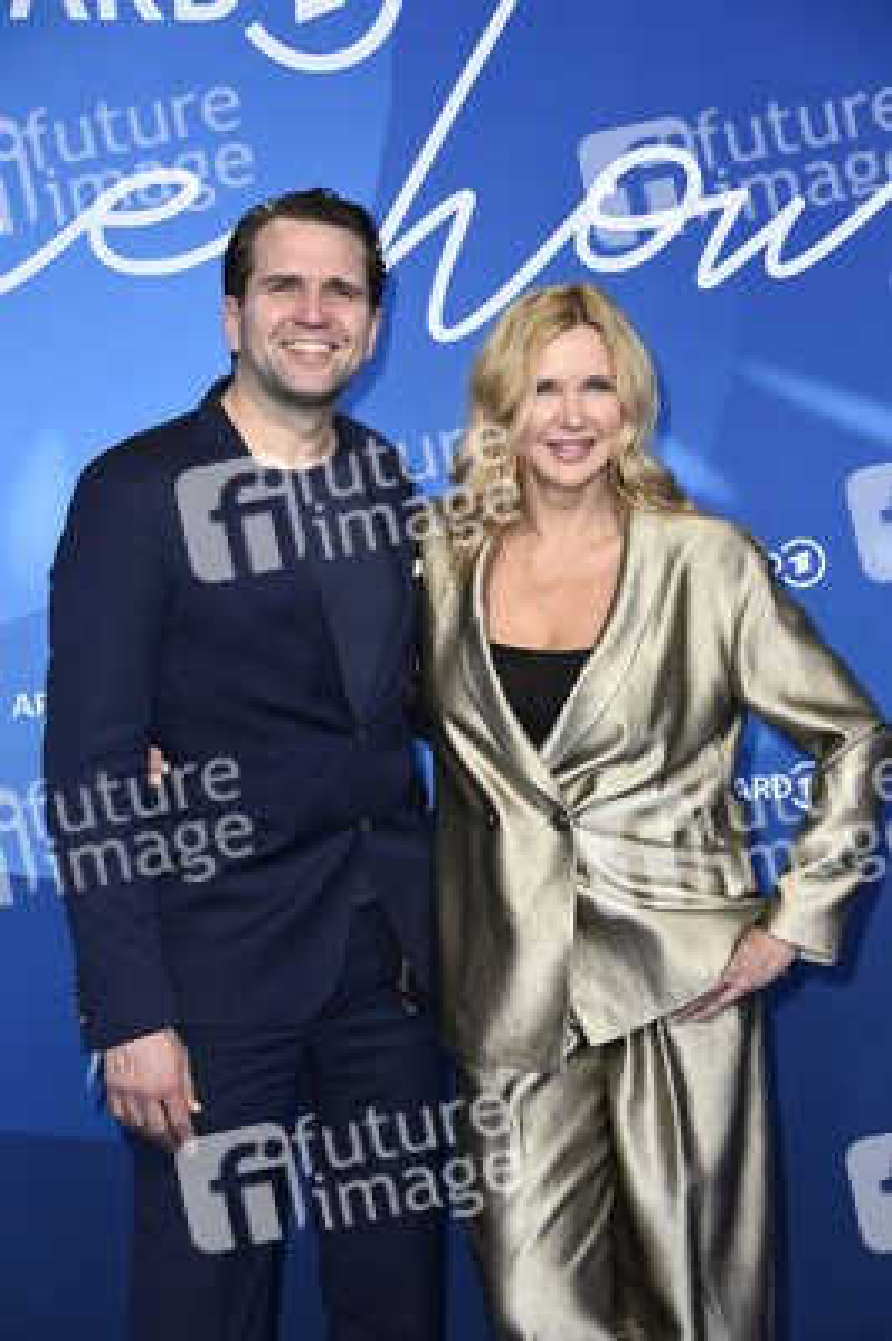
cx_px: 446
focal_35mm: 78
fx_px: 2904
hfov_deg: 17.5
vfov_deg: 26.0
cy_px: 670
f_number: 5.6
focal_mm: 78
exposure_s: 1/250
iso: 1000
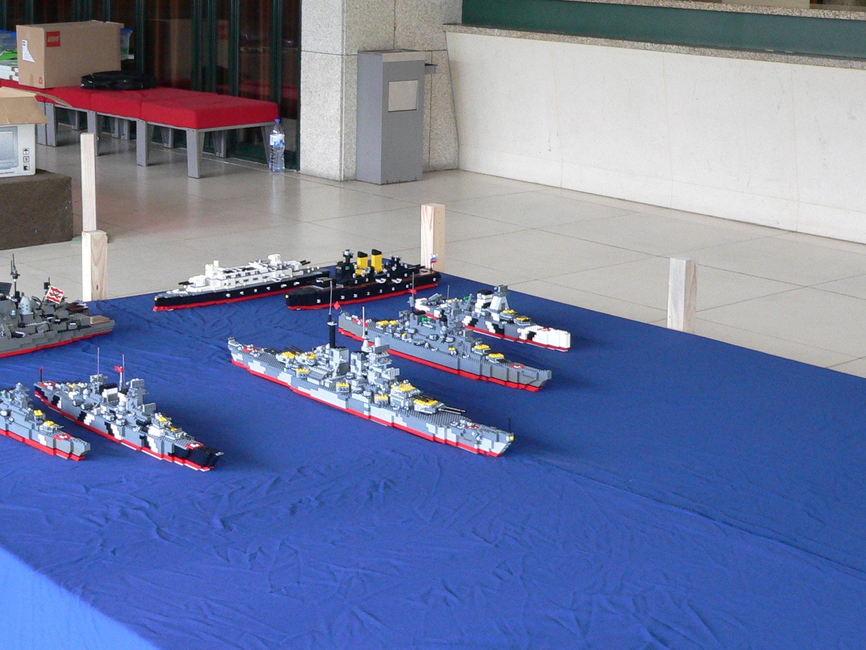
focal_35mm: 66
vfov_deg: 22.2
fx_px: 1651
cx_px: 303
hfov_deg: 29.2
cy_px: 230
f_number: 2.8
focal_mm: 7.6
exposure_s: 1/30
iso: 200
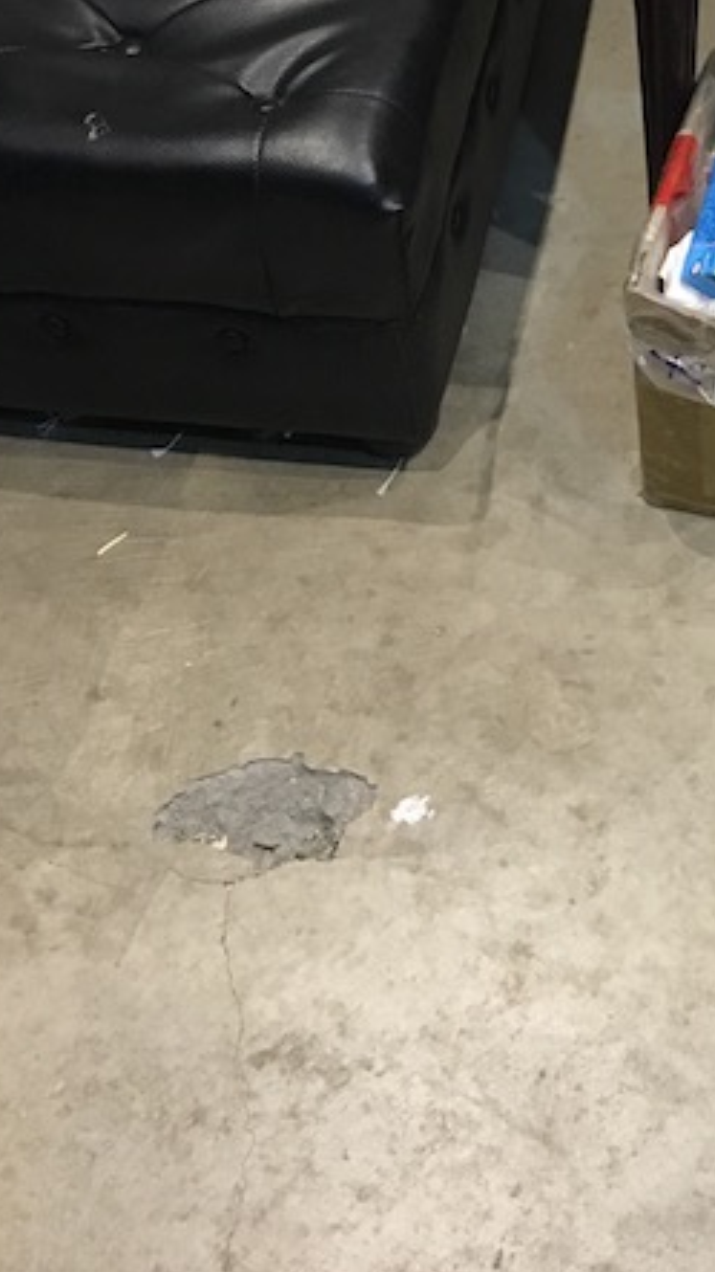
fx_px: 1922
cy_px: 488
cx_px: 692
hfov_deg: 20.5
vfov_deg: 36.4
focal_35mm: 57
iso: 250
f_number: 2.2
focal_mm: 4.15
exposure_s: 1/30
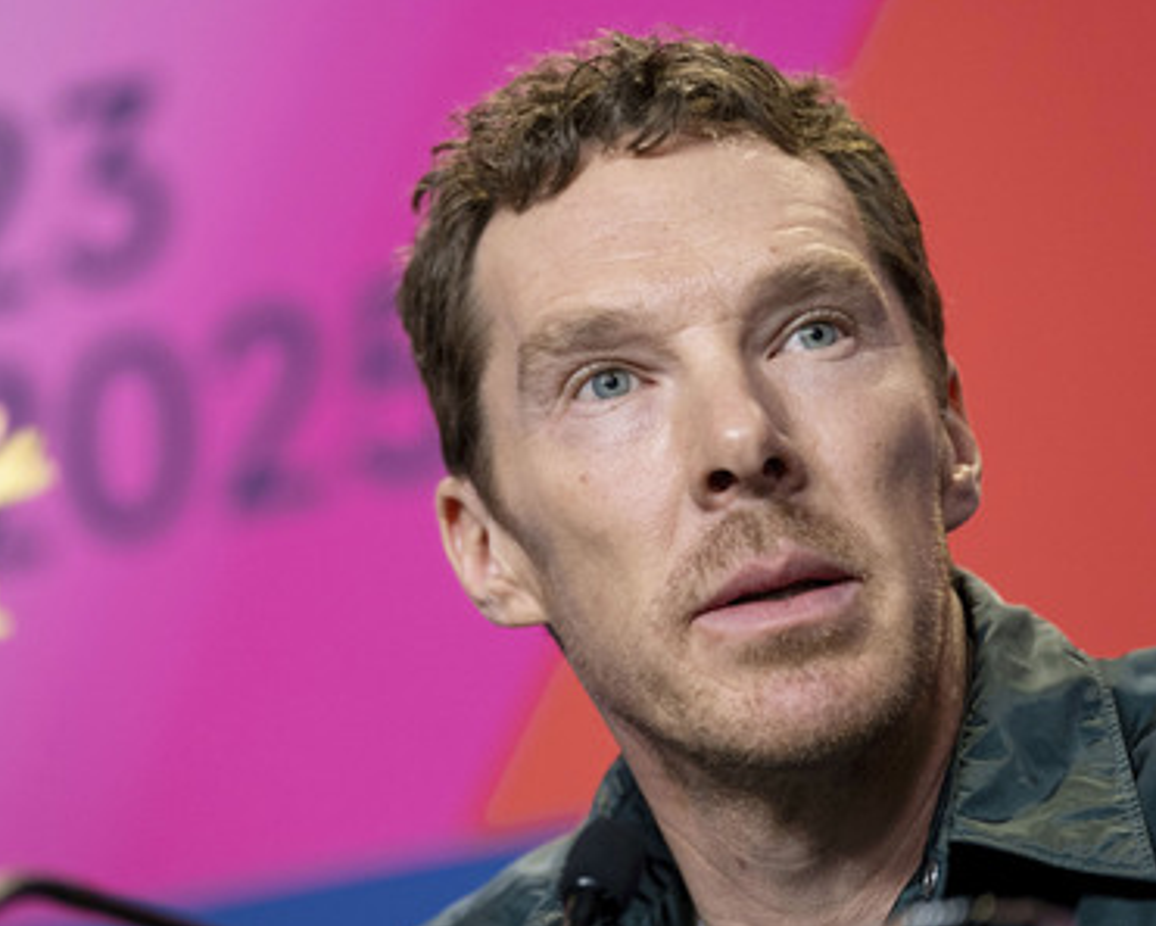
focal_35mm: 212
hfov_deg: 9.1
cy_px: 465
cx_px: 519
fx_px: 7255
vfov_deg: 7.3
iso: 1600
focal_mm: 124.3
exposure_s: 1/240
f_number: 2.8
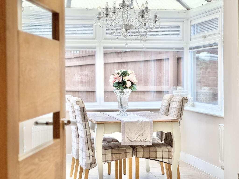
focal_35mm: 77
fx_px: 532
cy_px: 90
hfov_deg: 25.3
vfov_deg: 19.1
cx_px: 120
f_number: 2.8
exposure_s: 1/100
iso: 100
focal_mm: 9
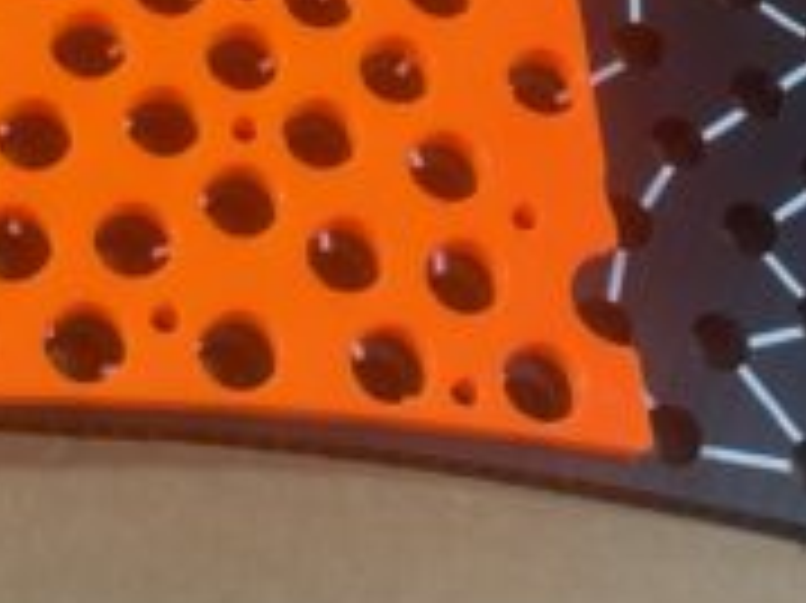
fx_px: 1885
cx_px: 158
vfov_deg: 17.9
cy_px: 65
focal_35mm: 81
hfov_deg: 23.8
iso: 200
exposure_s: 1/50
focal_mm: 3
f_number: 1.8
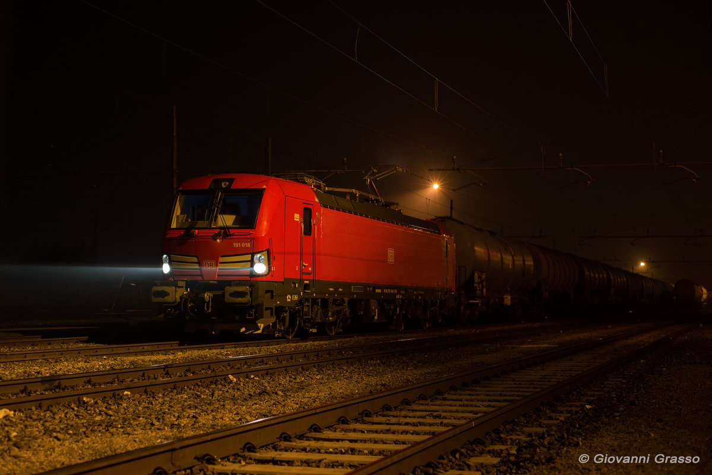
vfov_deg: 27.0
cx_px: 356
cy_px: 238
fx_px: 989
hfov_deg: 39.6
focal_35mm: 50
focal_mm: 50
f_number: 2.8
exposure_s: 1/20
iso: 800
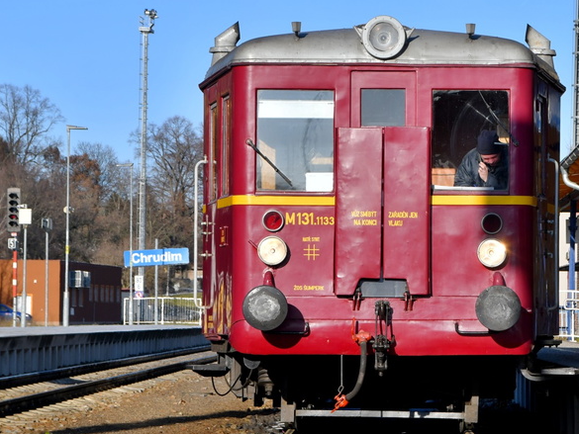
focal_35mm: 154
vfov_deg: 9.6
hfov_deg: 12.8
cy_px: 194
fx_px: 2576
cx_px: 419
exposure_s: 1/250
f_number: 10
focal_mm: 62
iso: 125
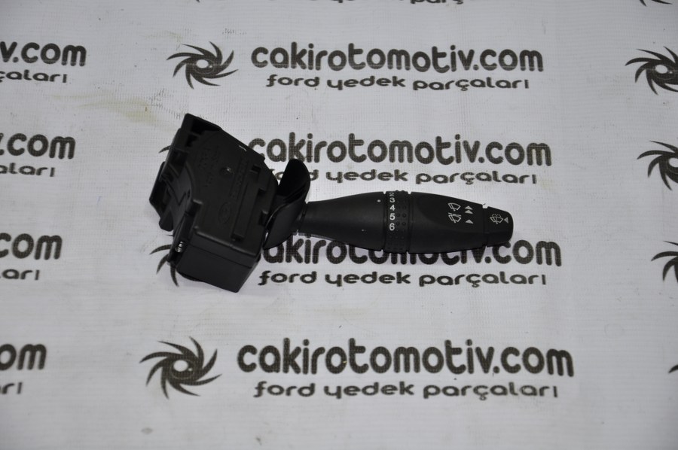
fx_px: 2116
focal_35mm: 112
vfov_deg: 12.2
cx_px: 339
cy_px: 225
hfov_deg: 18.2
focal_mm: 75
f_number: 5.3
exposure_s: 1/60
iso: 200
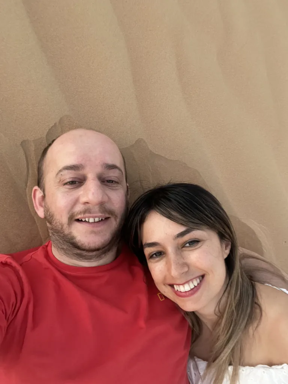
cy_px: 192
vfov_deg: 73.9
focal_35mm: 23
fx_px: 255
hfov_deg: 58.9
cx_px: 144
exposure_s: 1/42
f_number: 2.2
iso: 400
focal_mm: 2.71
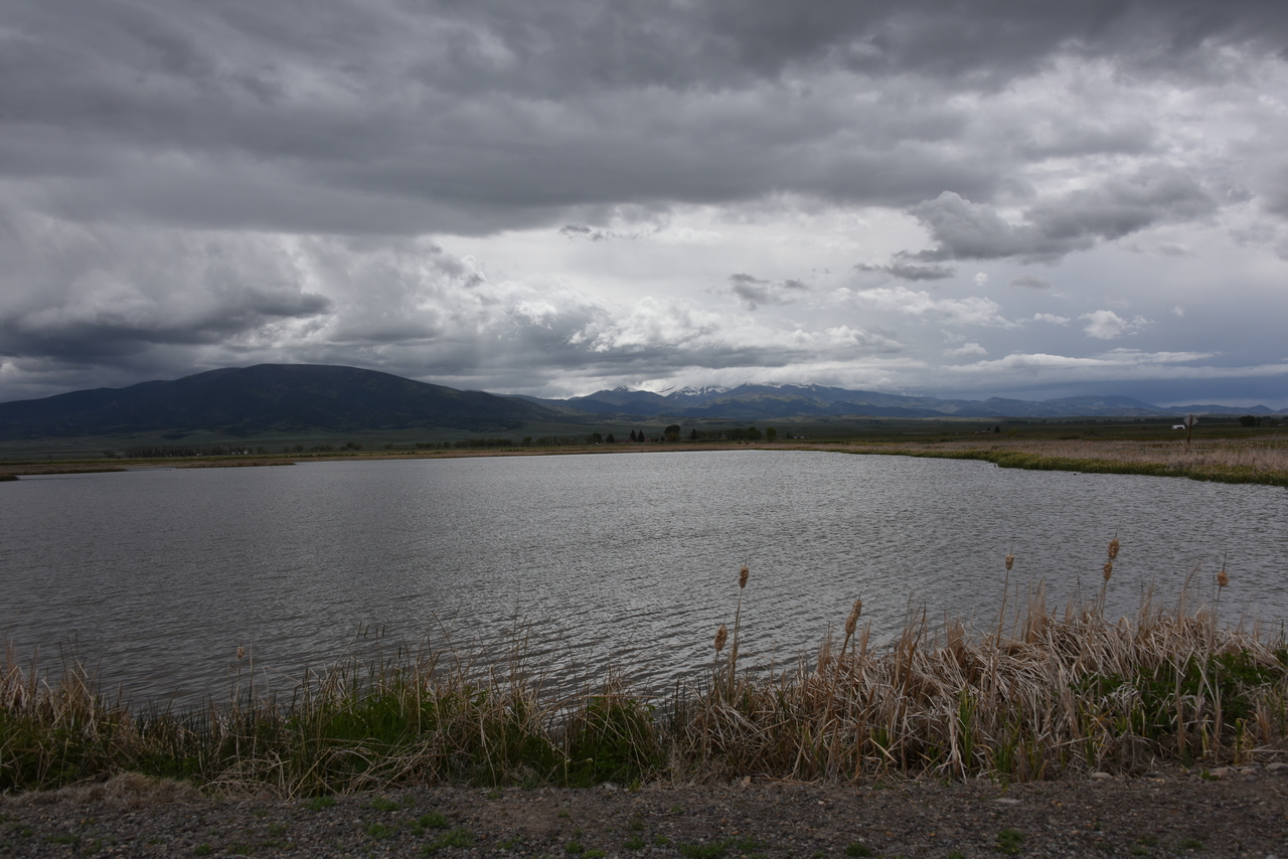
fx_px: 1002
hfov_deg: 65.5
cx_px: 644
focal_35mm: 28
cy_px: 430
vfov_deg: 46.4
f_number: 11
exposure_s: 1/500
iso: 100
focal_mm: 28
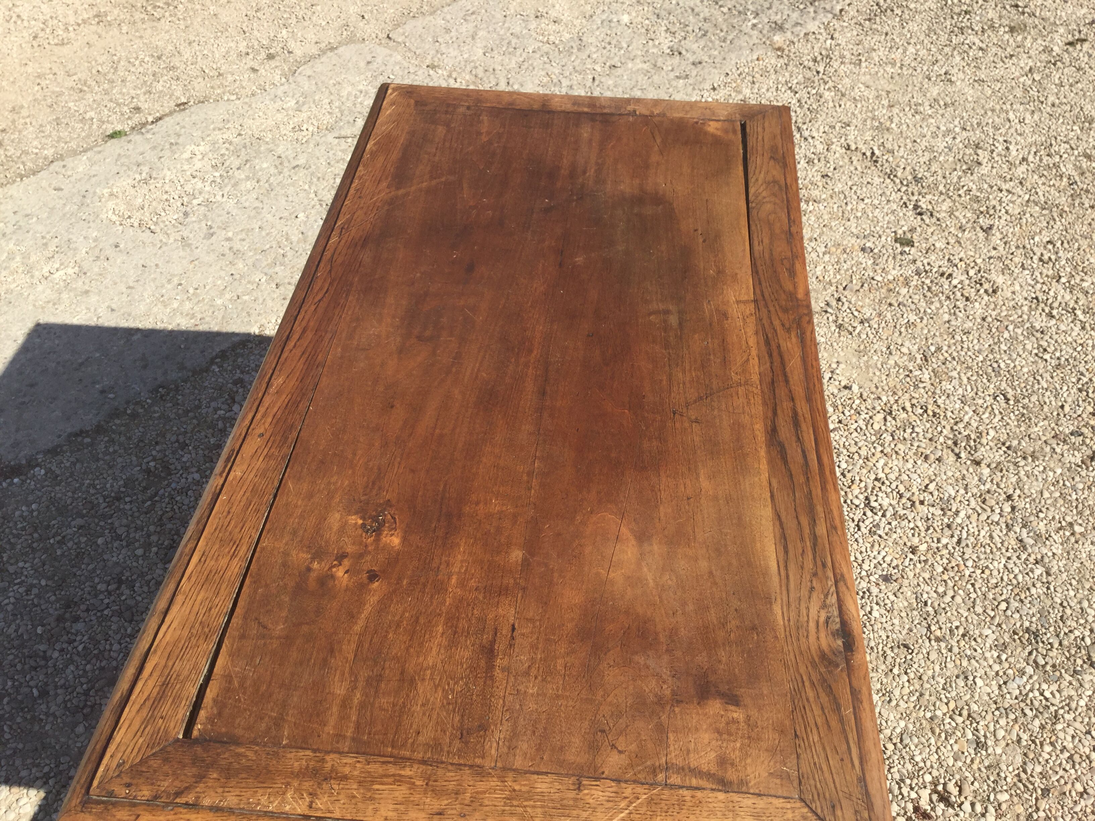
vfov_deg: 45.4
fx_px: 981
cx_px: 548
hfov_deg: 58.4
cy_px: 410
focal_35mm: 31
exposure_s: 1/1006
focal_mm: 3.3
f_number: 2.4
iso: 25
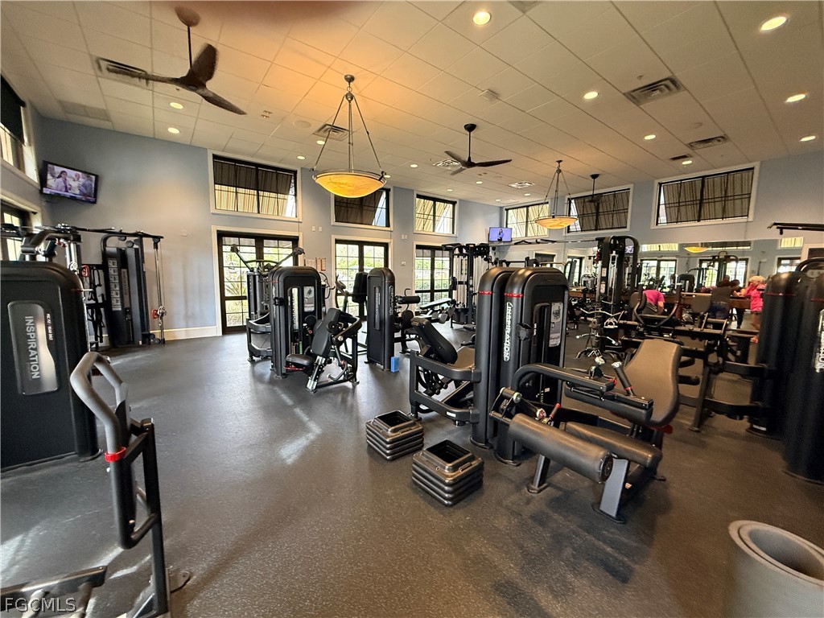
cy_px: 309
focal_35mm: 14
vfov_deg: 85.7
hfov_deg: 102.1
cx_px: 412
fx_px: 333
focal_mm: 2.22
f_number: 2.2
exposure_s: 1/120
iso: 640
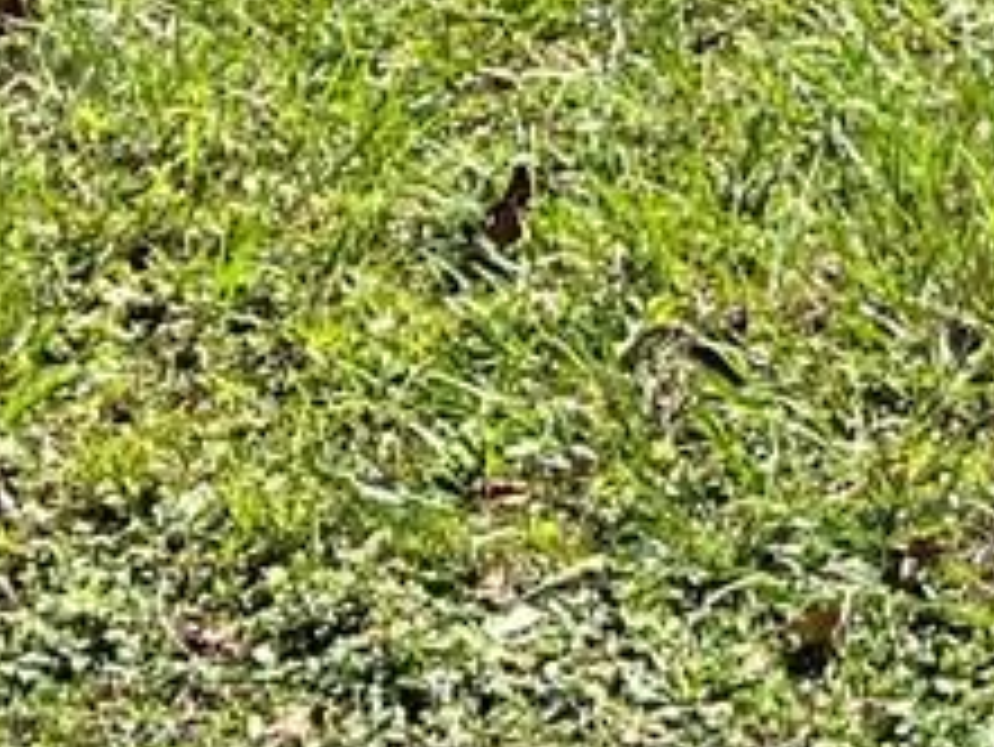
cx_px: 1781
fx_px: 5401
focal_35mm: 188
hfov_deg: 10.0
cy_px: -1642
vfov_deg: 6.9
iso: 50
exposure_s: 1/1869
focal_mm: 5.7
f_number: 1.5
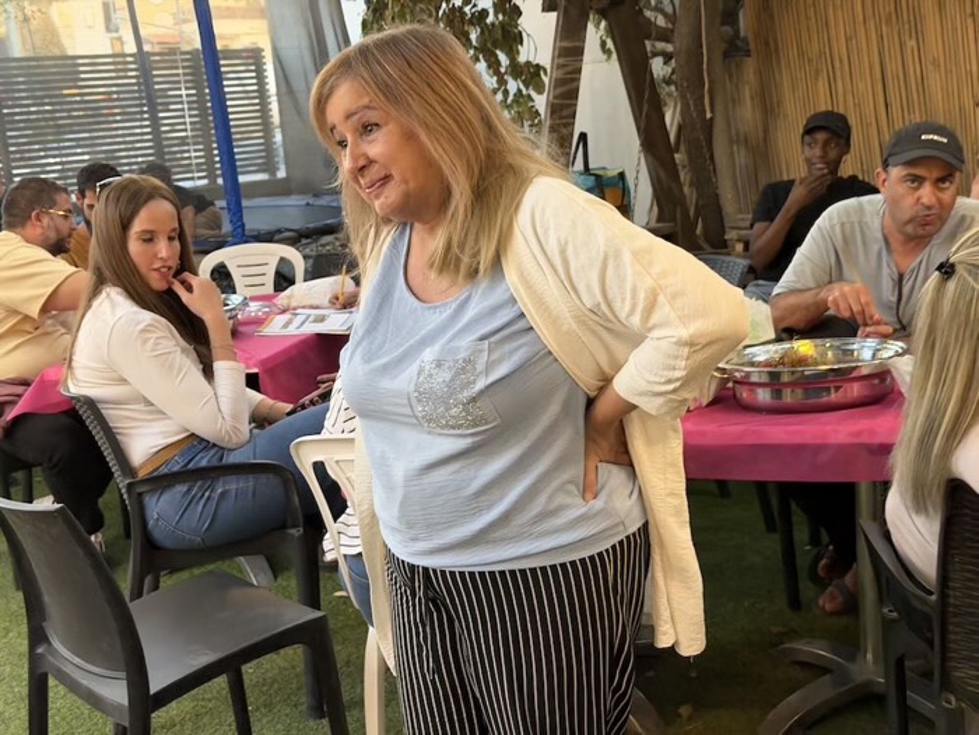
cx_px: 490
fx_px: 1358
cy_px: 368
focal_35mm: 48
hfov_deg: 39.7
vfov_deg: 30.3
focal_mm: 6.76
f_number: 1.78
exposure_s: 1/100
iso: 250
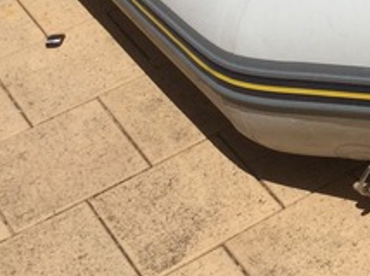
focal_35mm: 116
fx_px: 1238
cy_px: -69
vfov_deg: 12.4
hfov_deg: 16.1
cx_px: 482
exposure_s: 1/3704
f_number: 2.4
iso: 25
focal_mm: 3.3
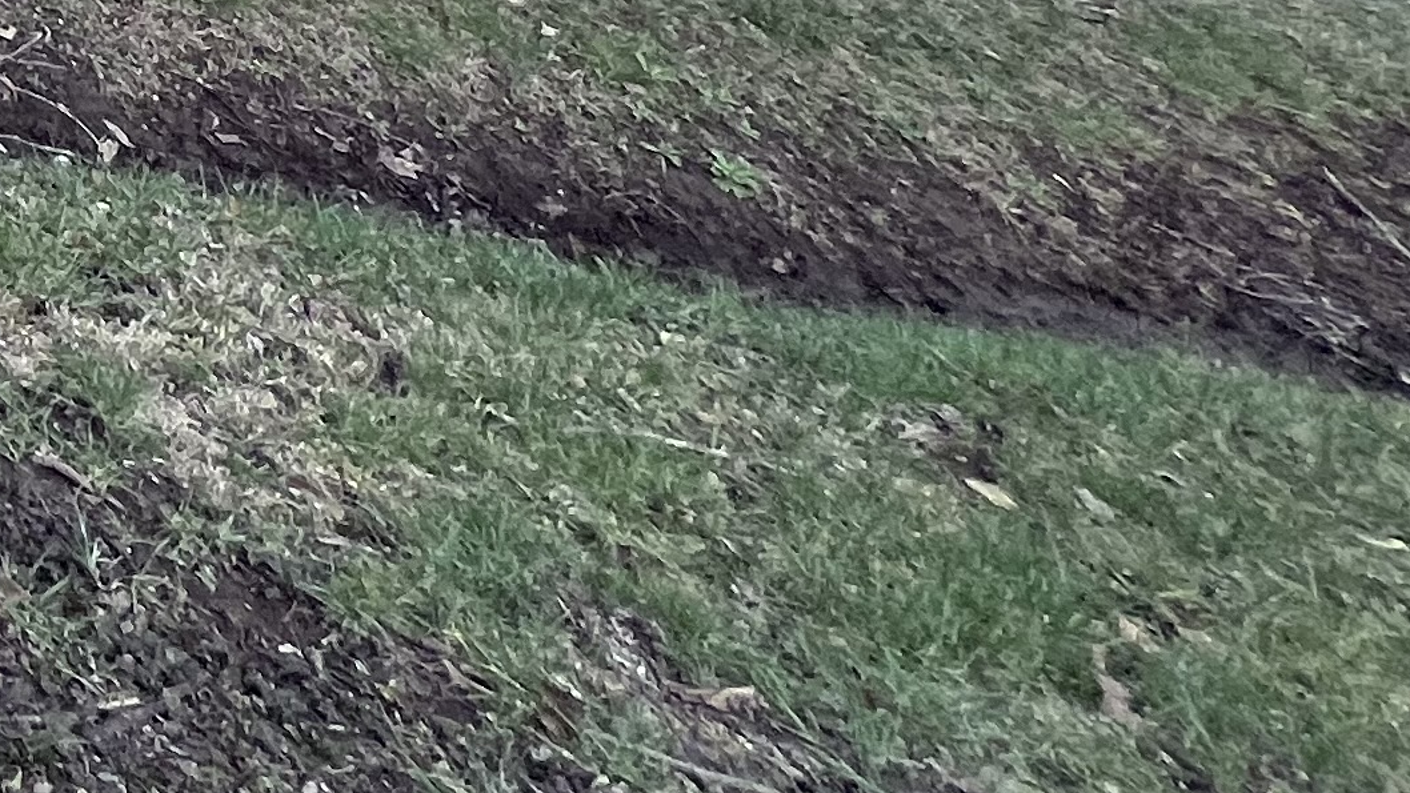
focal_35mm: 54
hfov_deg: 22.4
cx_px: -1123
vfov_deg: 14.6
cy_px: -1090
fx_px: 2019
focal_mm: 1.57
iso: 32
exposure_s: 1/1064
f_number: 1.8
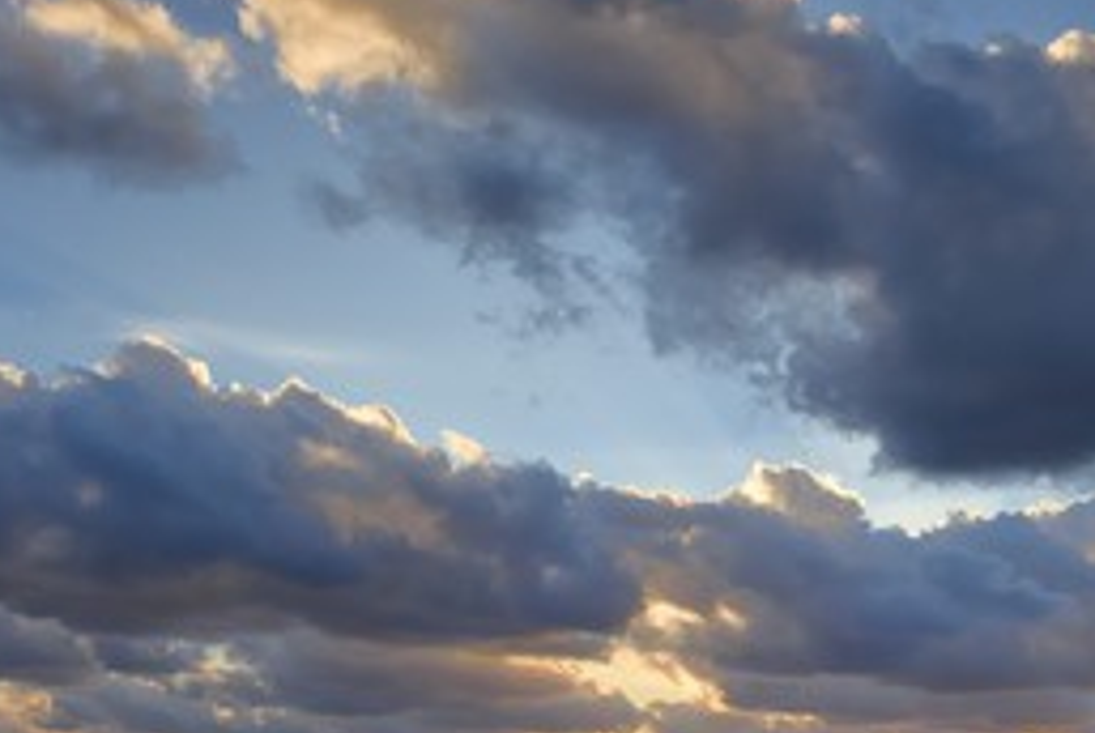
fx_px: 1888
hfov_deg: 32.3
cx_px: 635
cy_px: 533
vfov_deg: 21.8
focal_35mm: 62
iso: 200
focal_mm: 38
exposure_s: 1/200
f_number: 11
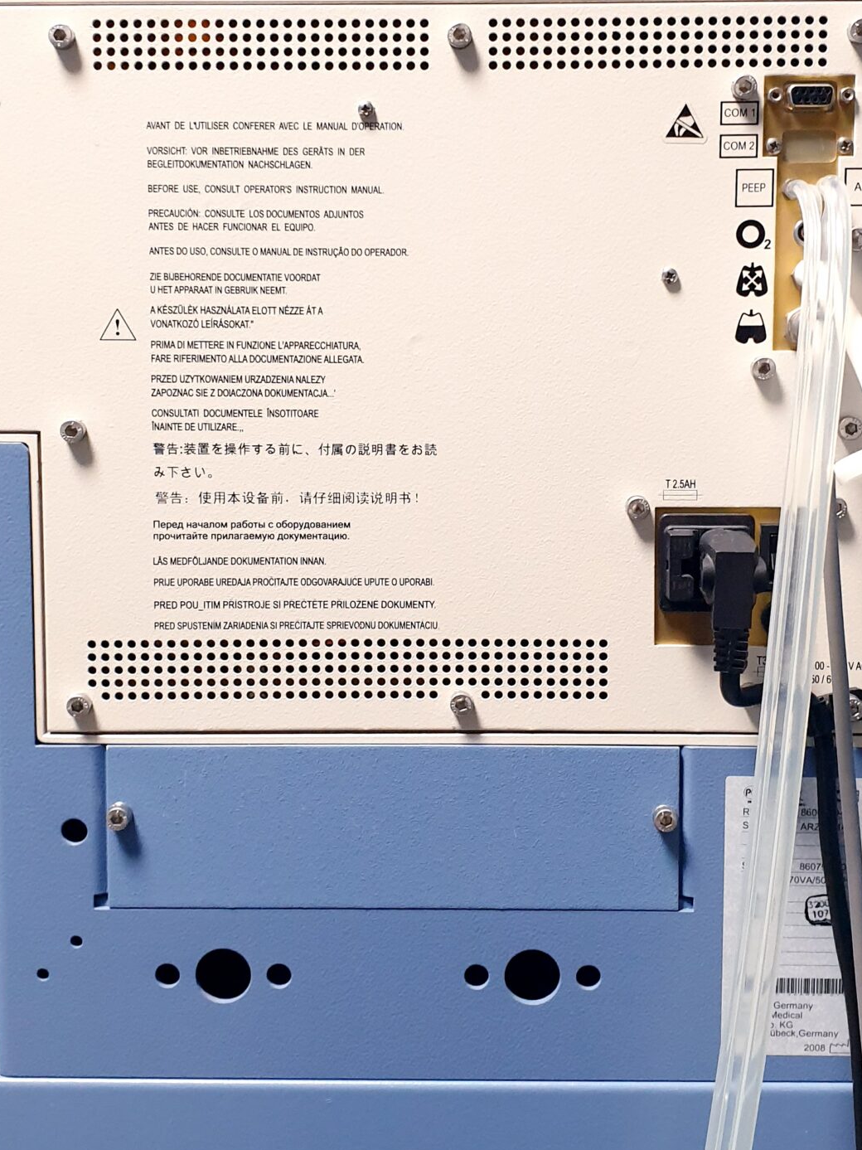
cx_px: 458
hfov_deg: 30.3
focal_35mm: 48
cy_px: 472
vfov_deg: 39.5
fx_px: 1594
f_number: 2.4
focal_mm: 4.3
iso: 320
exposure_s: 1/20
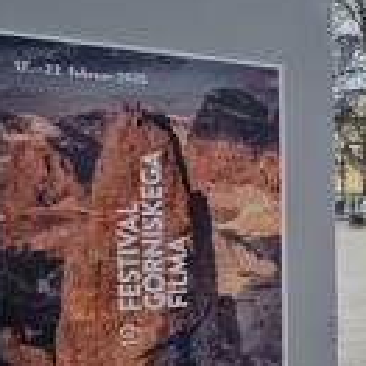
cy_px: 274
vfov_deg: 24.4
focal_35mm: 70
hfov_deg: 20.5
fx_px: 837
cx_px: 576
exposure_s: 1/816
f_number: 1.8
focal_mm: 6.4
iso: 50
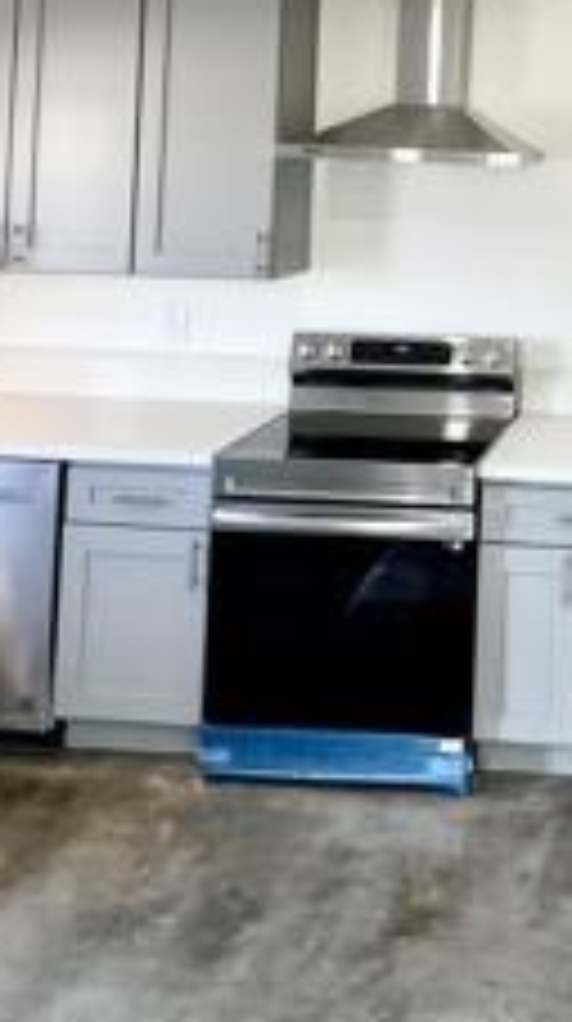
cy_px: 117
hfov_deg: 26.3
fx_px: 1083
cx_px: 689
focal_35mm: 40
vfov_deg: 46.1
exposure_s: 1/120
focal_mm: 1.57
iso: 64
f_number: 1.8
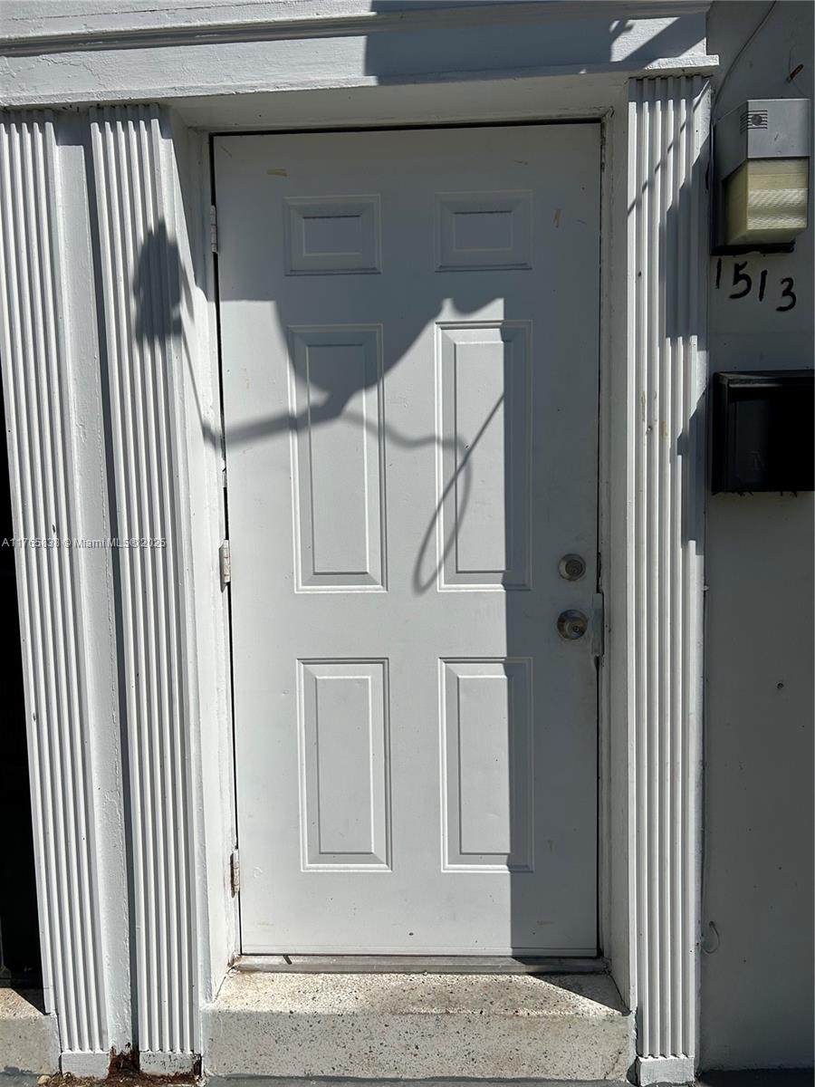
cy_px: 544
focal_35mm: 26
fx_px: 816
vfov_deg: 67.3
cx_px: 408
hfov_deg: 53.1
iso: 50
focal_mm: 5.7
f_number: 1.5
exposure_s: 1/16393
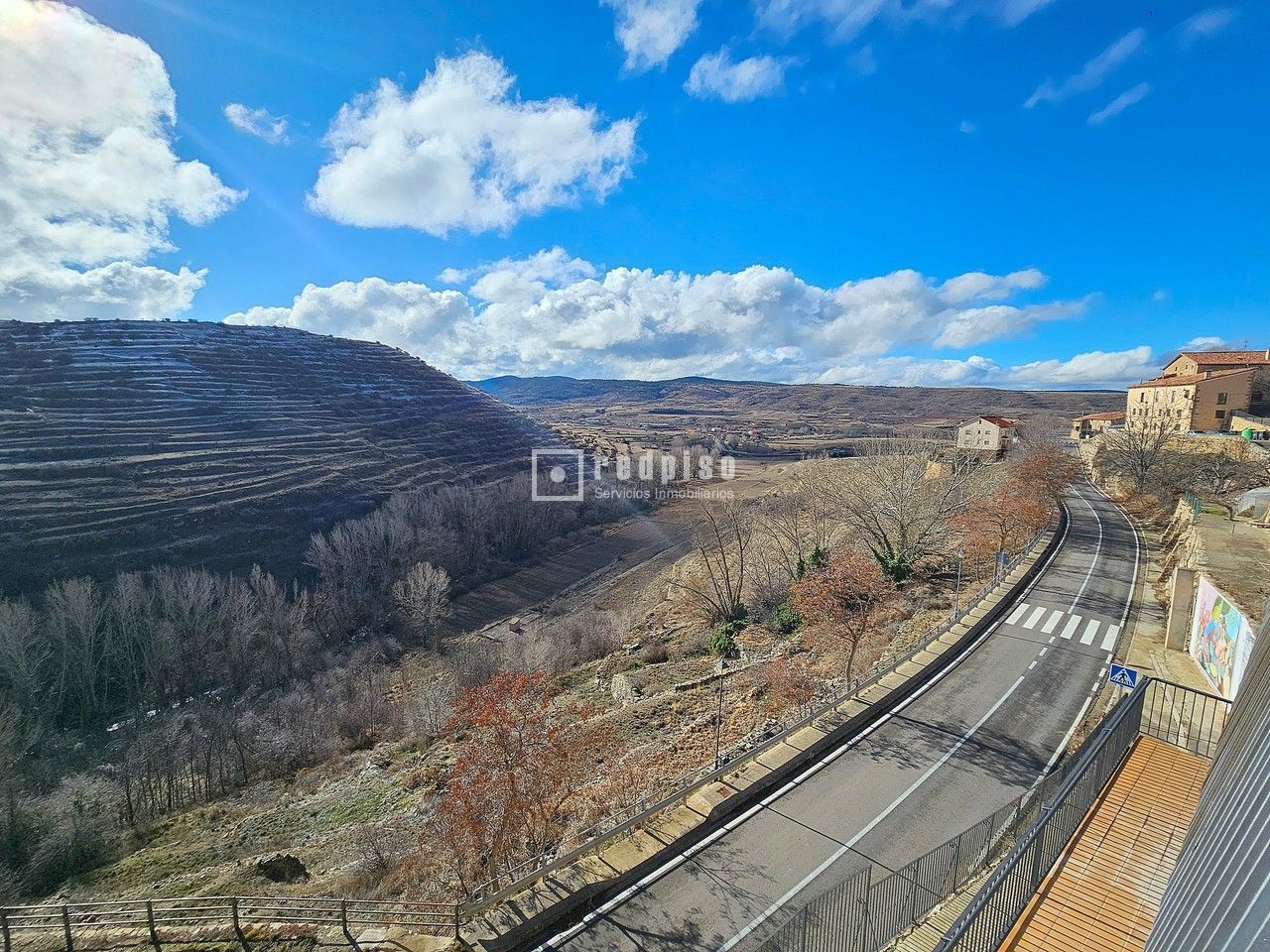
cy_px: 476
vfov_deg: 89.9
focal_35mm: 13
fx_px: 477
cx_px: 635
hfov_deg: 106.2
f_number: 2.2
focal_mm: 2.2
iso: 50
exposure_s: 1/3903
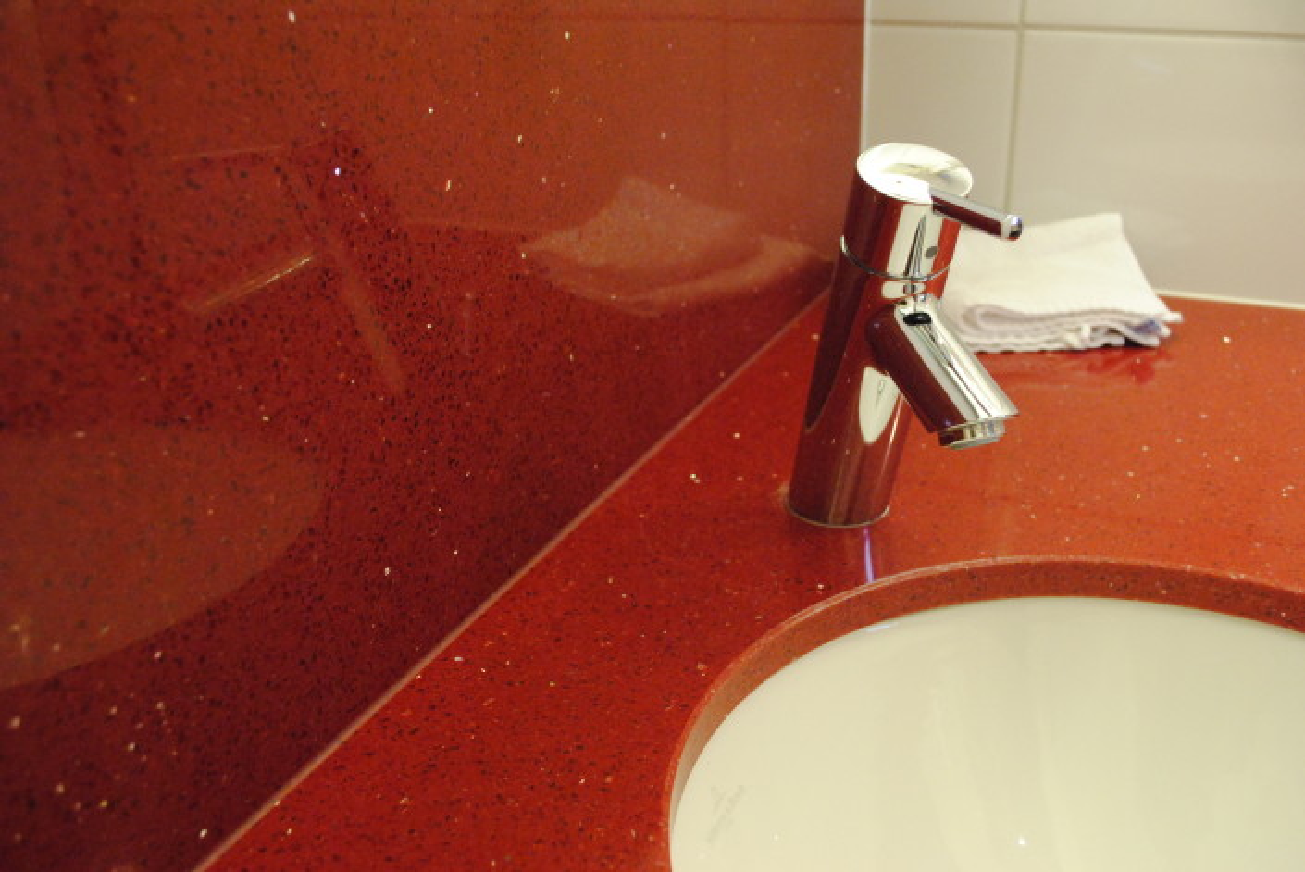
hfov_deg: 53.1
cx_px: 652
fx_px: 1306
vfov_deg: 36.9
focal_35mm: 36
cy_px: 436
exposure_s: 1/15
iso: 1600
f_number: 5.6
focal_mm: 24
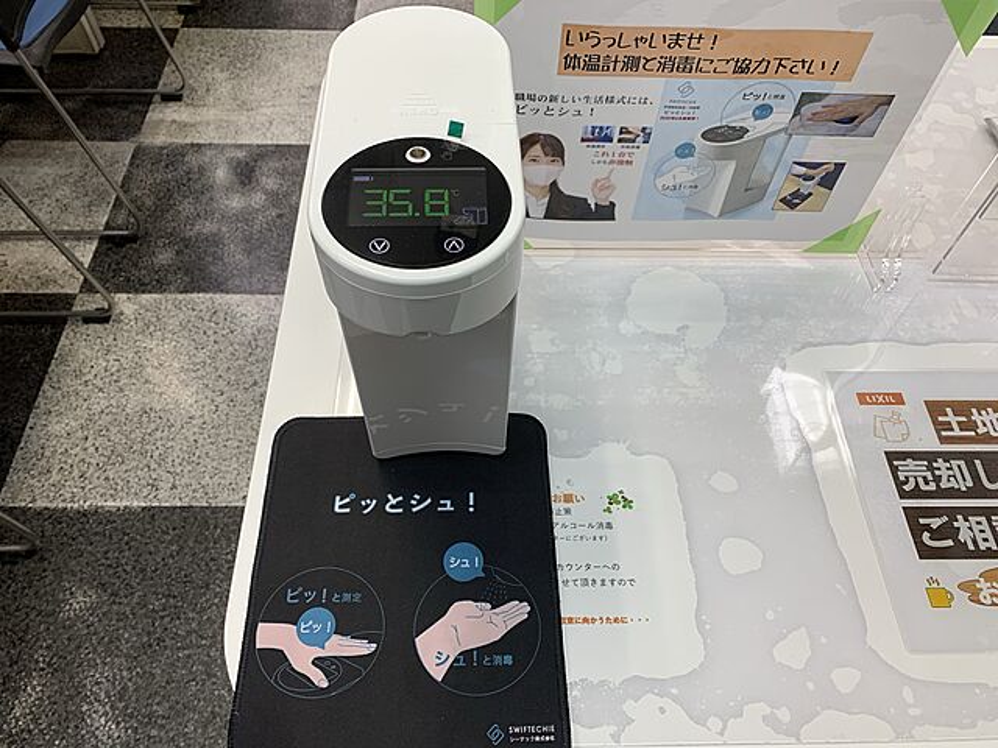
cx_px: 499
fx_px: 750
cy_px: 374
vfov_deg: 53.1
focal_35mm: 26
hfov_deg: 67.3
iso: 64
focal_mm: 4.25
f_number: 1.8
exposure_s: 1/100
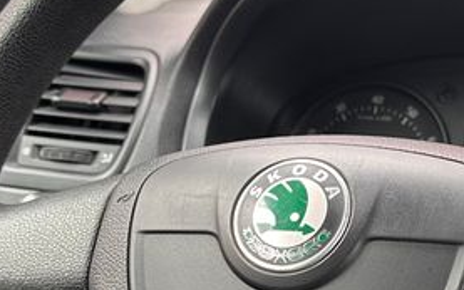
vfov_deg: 13.7
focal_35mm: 94
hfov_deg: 21.9
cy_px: 283
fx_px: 1188
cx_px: 332
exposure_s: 1/121
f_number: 1.78
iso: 100
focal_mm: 6.86
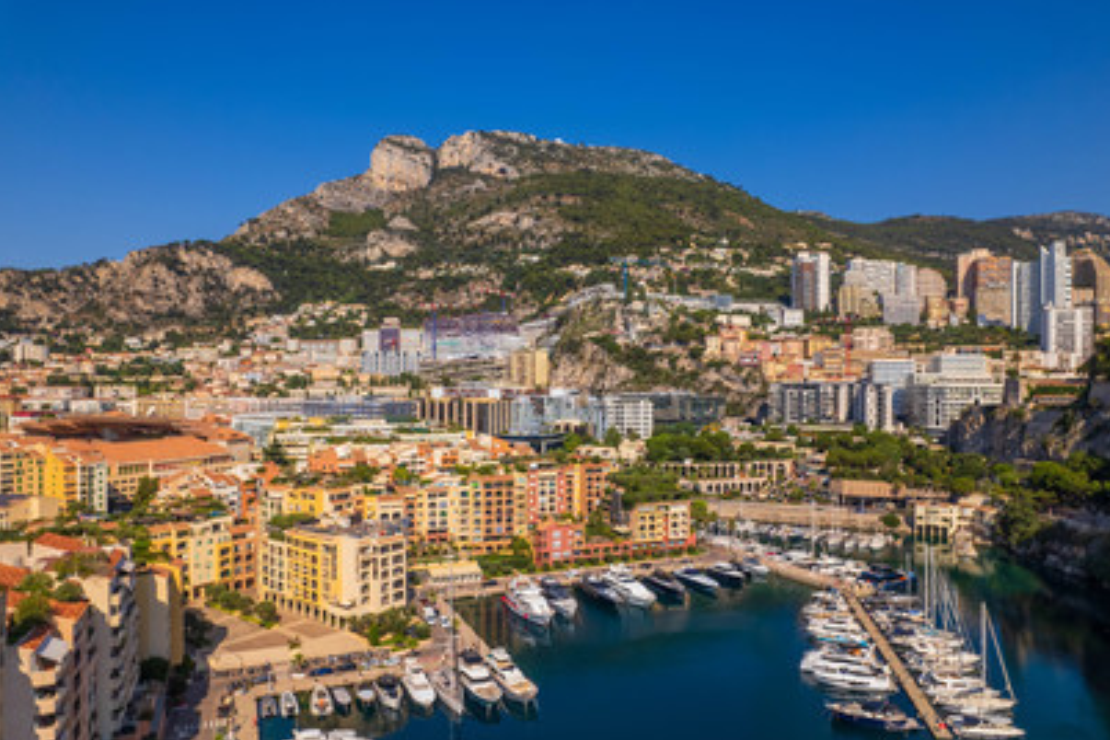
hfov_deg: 76.1
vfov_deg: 55.1
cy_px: 378
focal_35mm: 23
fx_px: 709
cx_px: 549
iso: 100
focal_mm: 8.4
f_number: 2.8
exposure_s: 1/80
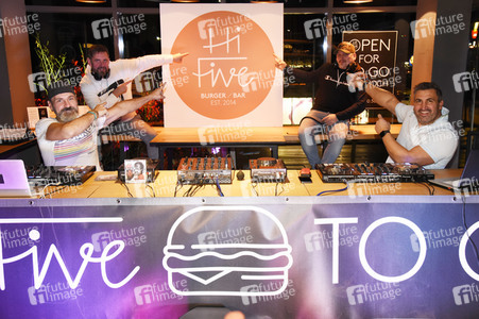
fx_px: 505
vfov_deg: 35.0
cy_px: 160
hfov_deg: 50.7
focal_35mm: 38
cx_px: 240
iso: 3200
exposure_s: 1/40
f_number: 6.3
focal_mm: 38
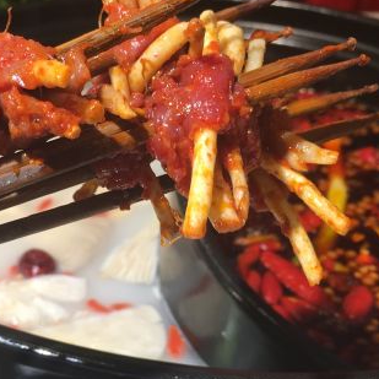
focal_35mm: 58
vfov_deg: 29.6
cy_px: 196
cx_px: 80
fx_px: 718
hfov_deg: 28.9
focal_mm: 4.15
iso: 32
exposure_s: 1/50
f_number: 2.2
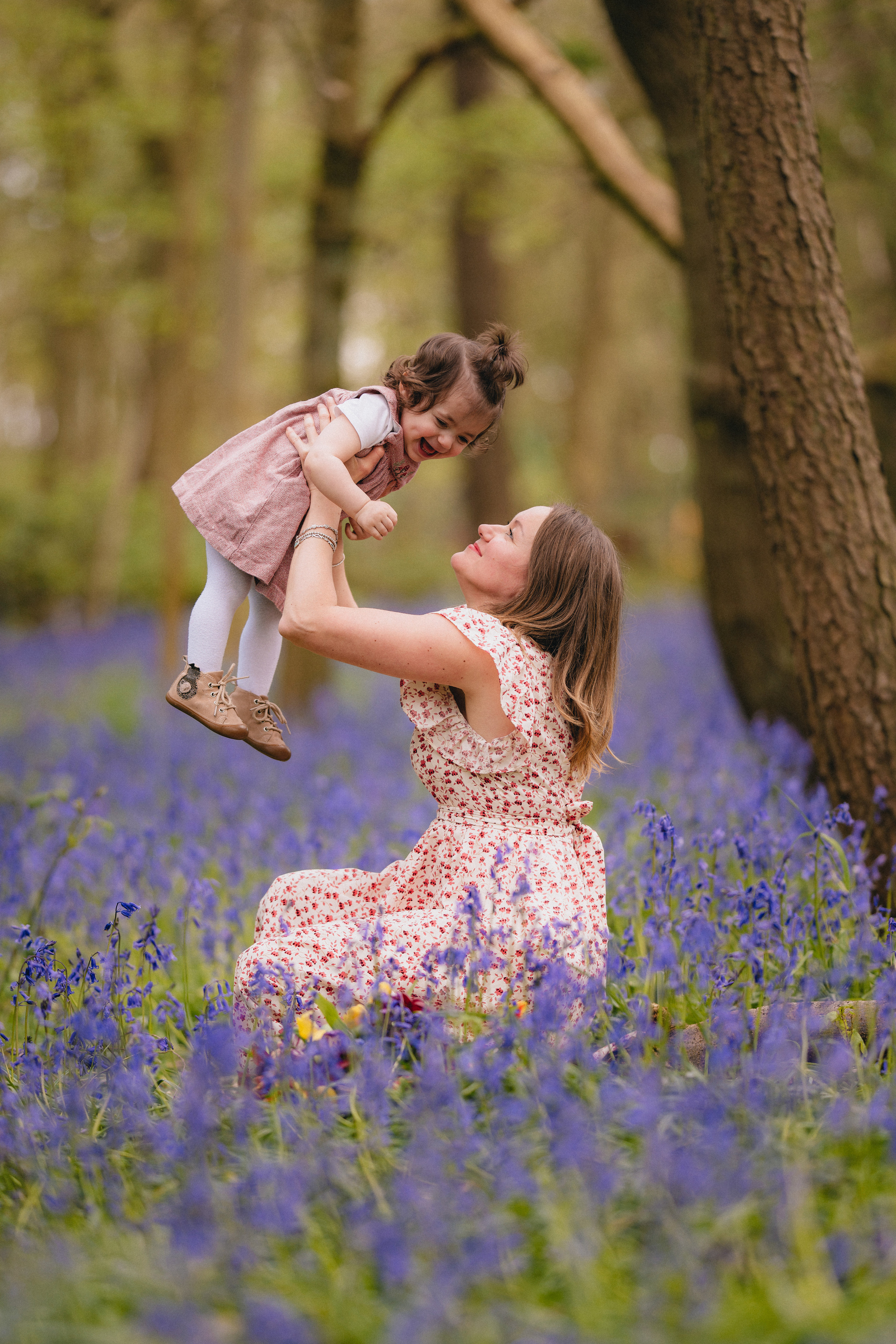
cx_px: 448
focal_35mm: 135
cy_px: 672
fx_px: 5040
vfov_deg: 15.2
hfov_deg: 10.2
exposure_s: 1/400
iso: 80
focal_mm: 135
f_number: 1.8
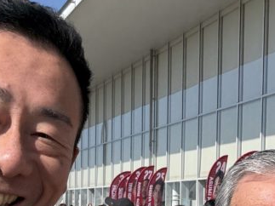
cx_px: 210
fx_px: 580
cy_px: 211
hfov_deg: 26.3
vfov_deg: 19.5
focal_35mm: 73
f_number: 1.9
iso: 25
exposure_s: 1/1497
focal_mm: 2.69
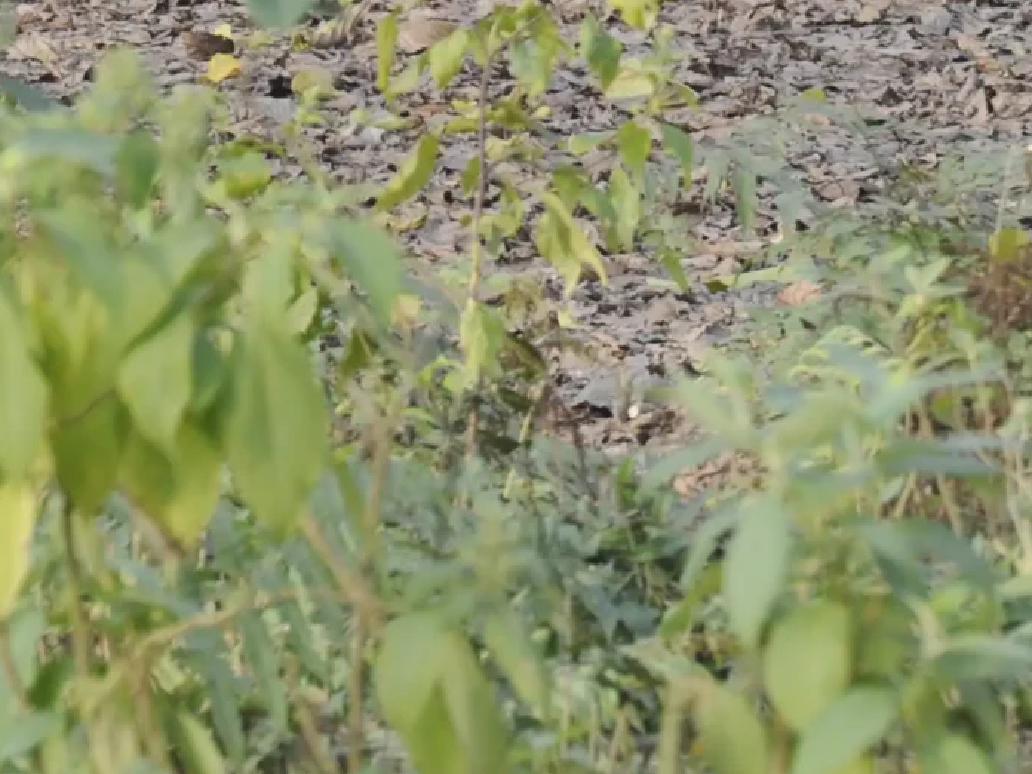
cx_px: 697
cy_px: -438
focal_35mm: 883
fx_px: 26325
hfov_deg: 2.2
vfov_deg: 1.7
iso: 1250
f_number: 9
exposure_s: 1/320
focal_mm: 250
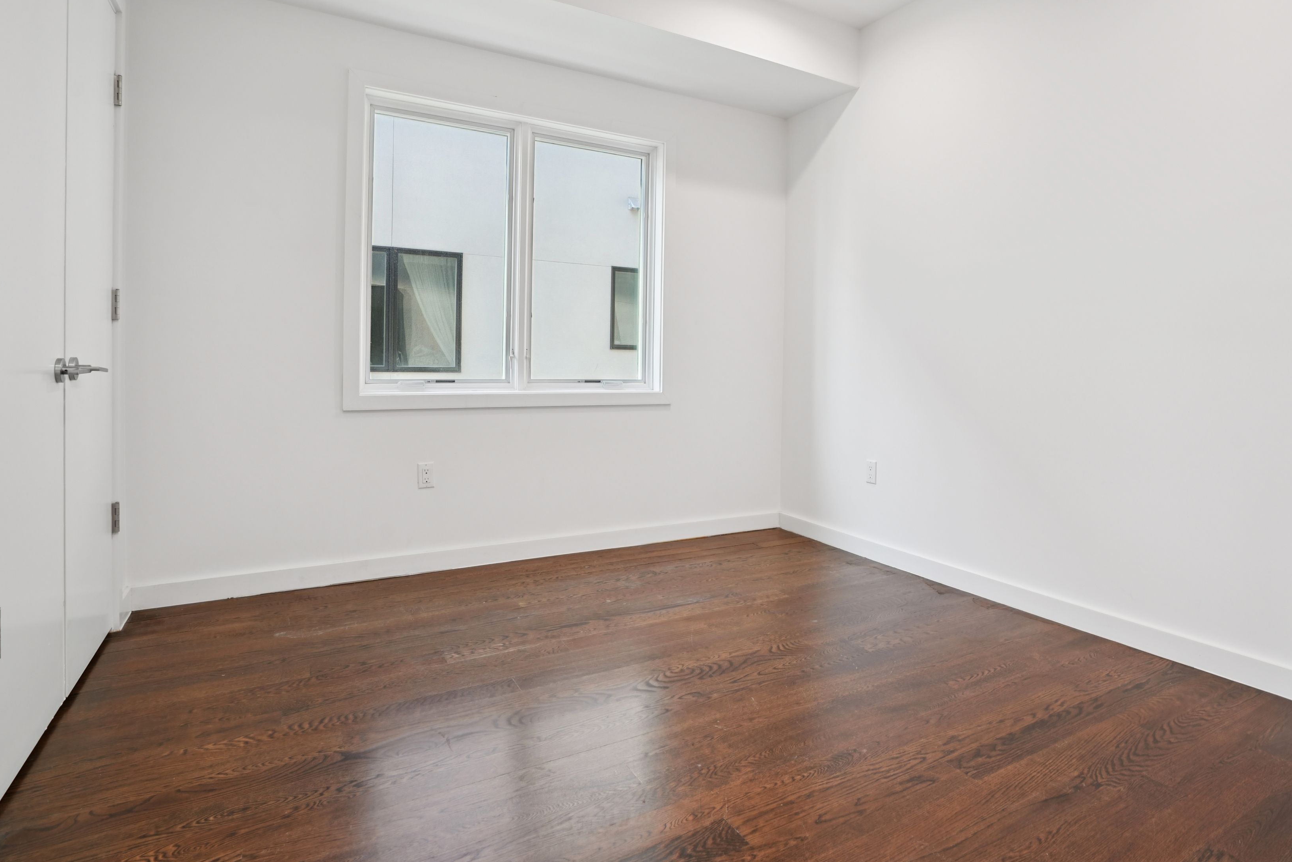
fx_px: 682
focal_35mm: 19
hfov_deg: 86.4
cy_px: 364
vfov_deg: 64.2
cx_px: 733
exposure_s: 1/50
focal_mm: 16
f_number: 8
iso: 400
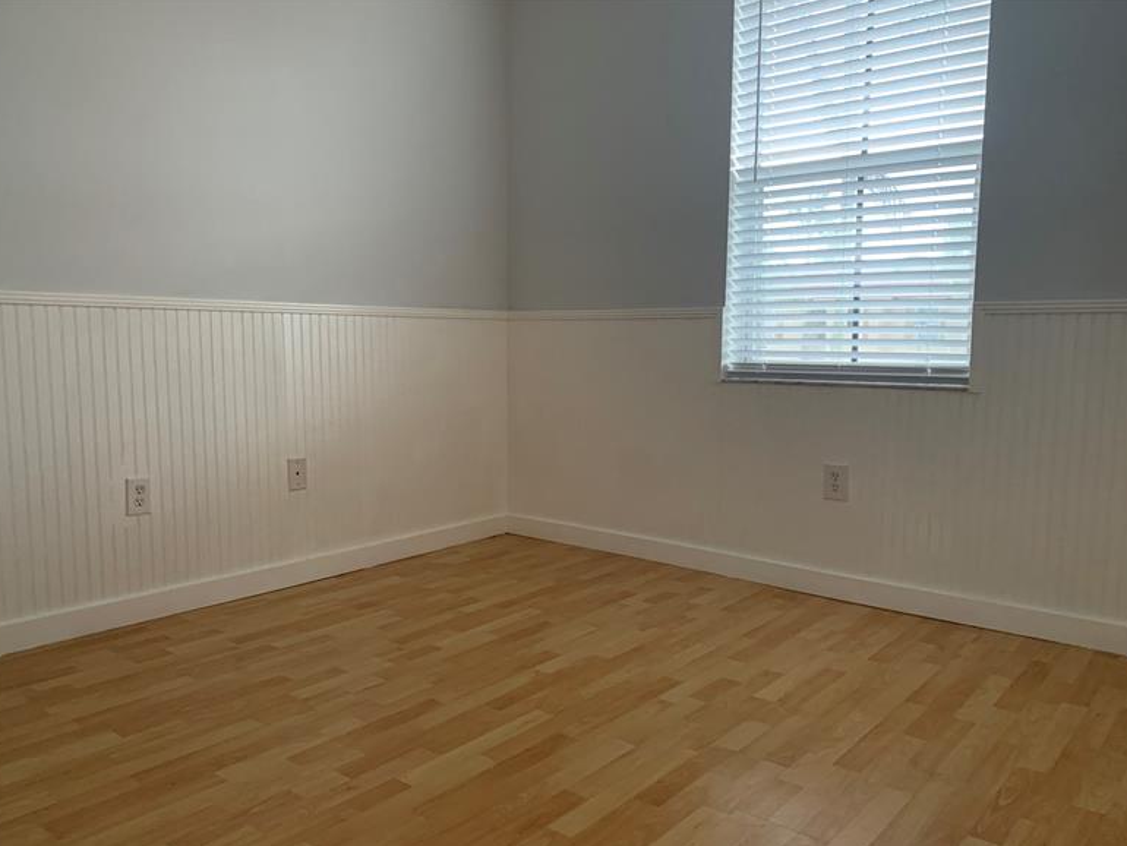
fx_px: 879
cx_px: 564
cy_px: 436
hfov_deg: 65.3
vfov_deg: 51.4
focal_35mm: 27
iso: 250
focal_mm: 4.25
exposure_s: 1/40
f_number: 1.8
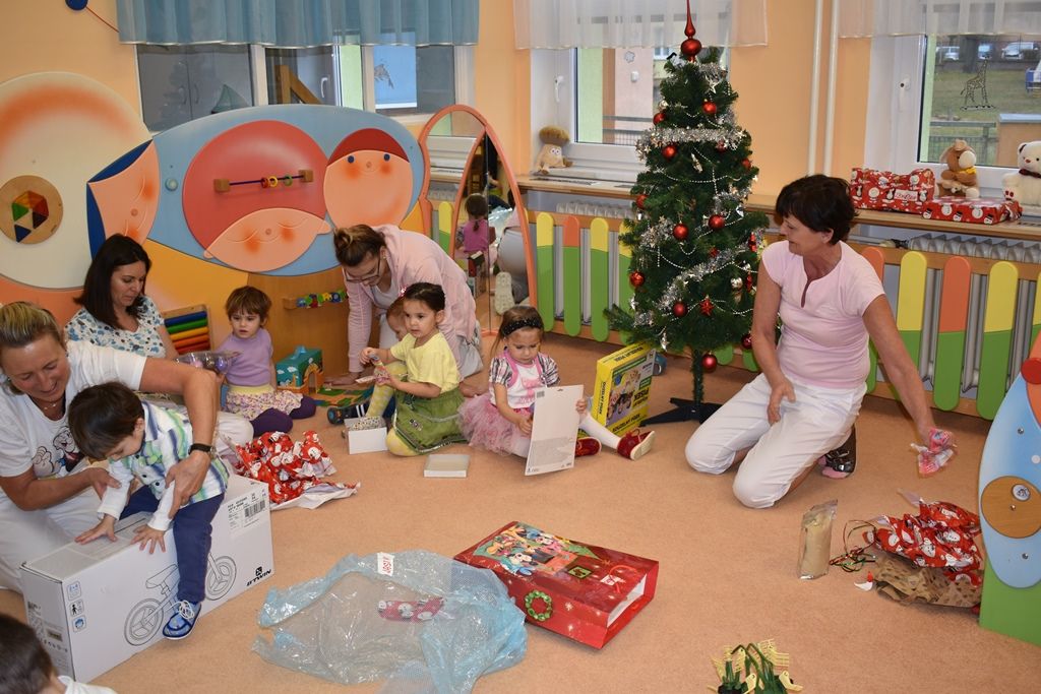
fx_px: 1041
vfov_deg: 36.9
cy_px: 347
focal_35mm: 36
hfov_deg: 53.1
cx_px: 520
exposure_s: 1/60
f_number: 4
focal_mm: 24
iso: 320
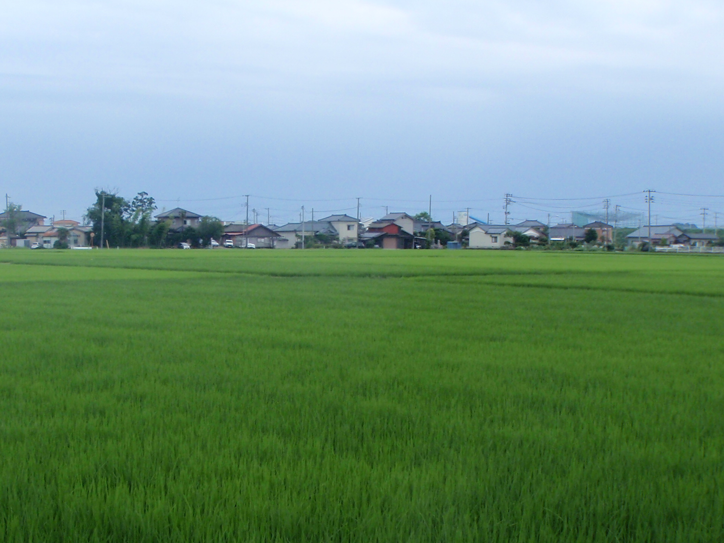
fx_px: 1213
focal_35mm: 58
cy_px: 379
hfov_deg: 33.1
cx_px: 268
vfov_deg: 25.1
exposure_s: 1/80
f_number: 5
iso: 64
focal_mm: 5
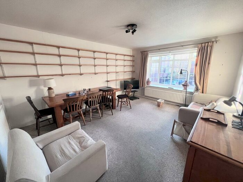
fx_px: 91
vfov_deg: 89.9
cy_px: 91
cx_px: 122
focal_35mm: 13
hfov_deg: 106.2
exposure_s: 1/99
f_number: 1.8
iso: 160
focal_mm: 1.57
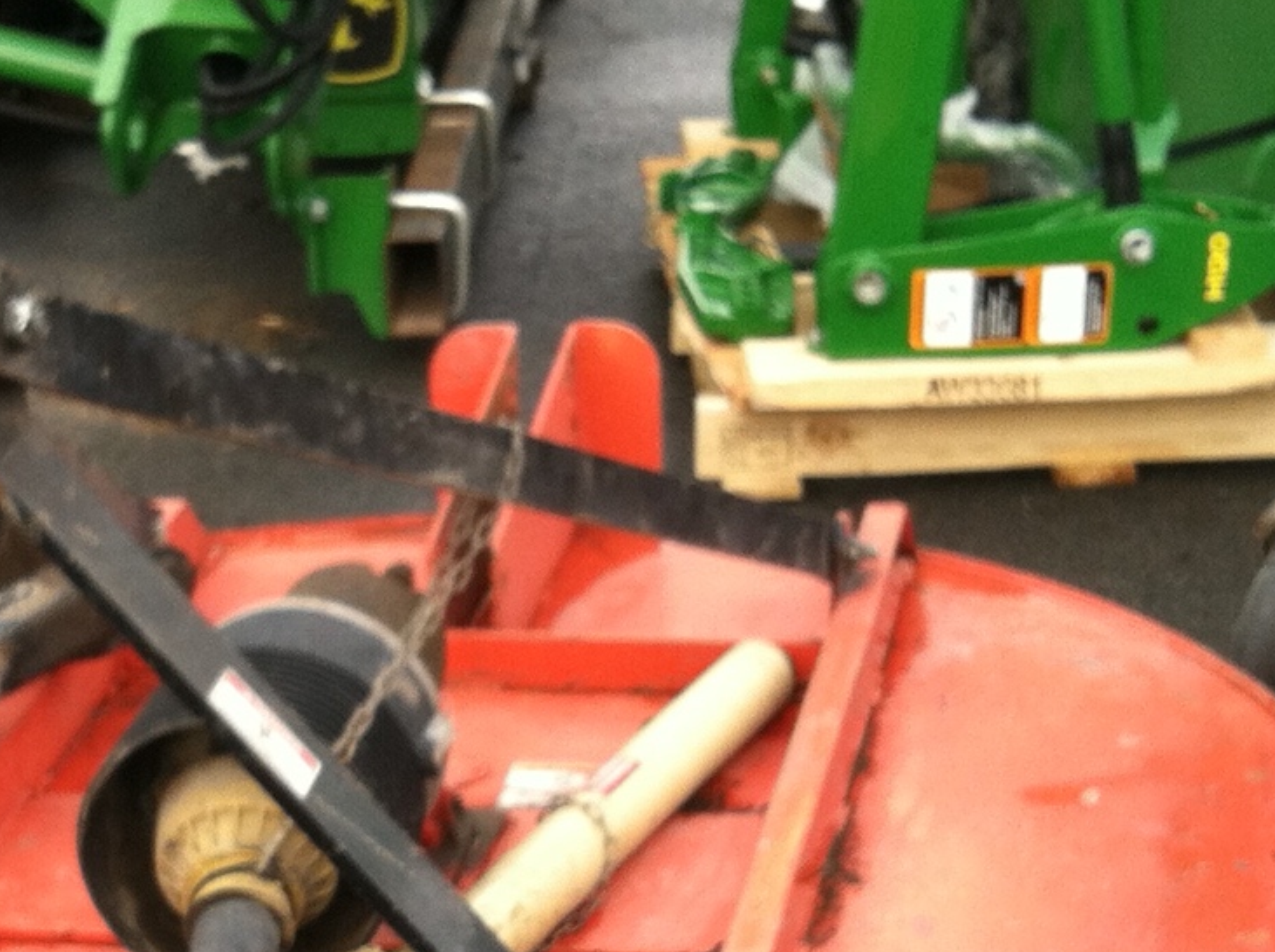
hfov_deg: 20.0
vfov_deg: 14.6
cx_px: 382
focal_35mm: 98
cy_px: 1100
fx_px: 3604
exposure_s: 1/165
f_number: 2.8
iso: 80
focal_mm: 3.85
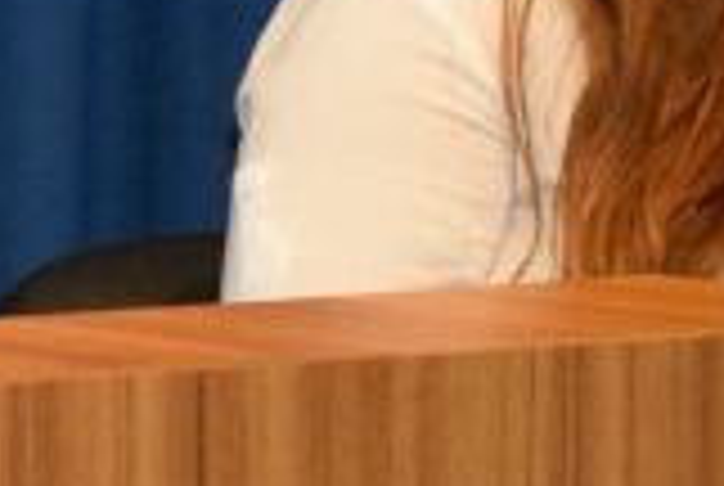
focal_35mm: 523
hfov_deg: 3.9
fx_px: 10541
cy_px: 101
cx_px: -989
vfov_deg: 2.6
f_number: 5.6
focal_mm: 55
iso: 3200
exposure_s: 1/60
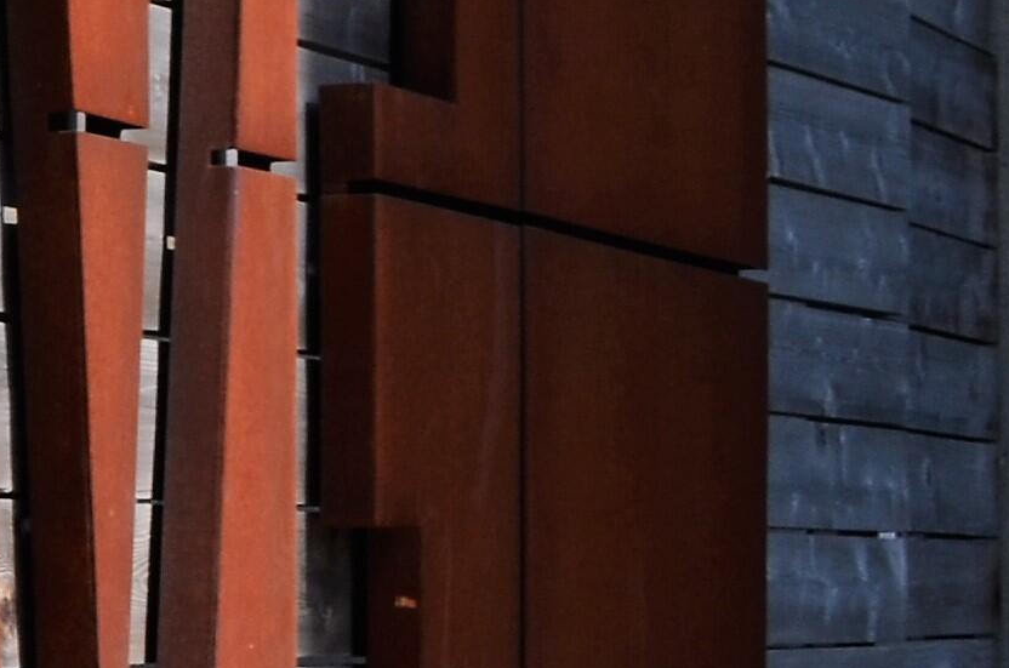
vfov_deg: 8.5
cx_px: -1733
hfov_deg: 10.3
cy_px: 635
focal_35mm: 160
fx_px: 4475
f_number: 8
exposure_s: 1/250
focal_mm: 18
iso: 180
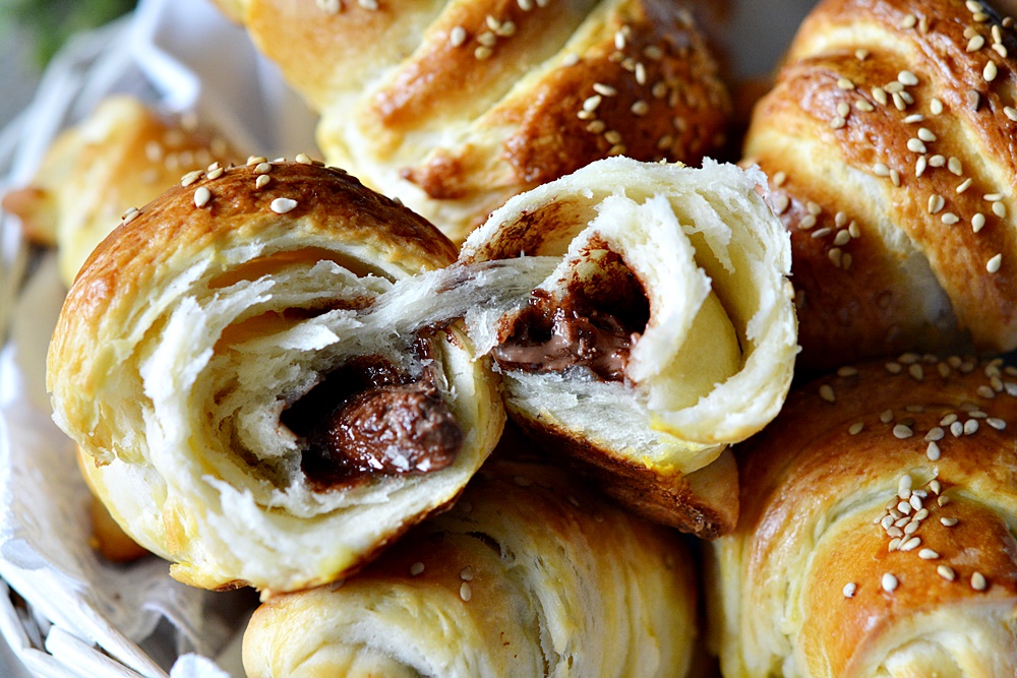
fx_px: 2543
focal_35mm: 90
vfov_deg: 15.2
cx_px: 508
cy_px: 339
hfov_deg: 22.6
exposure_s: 1/125
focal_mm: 60
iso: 1100
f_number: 4
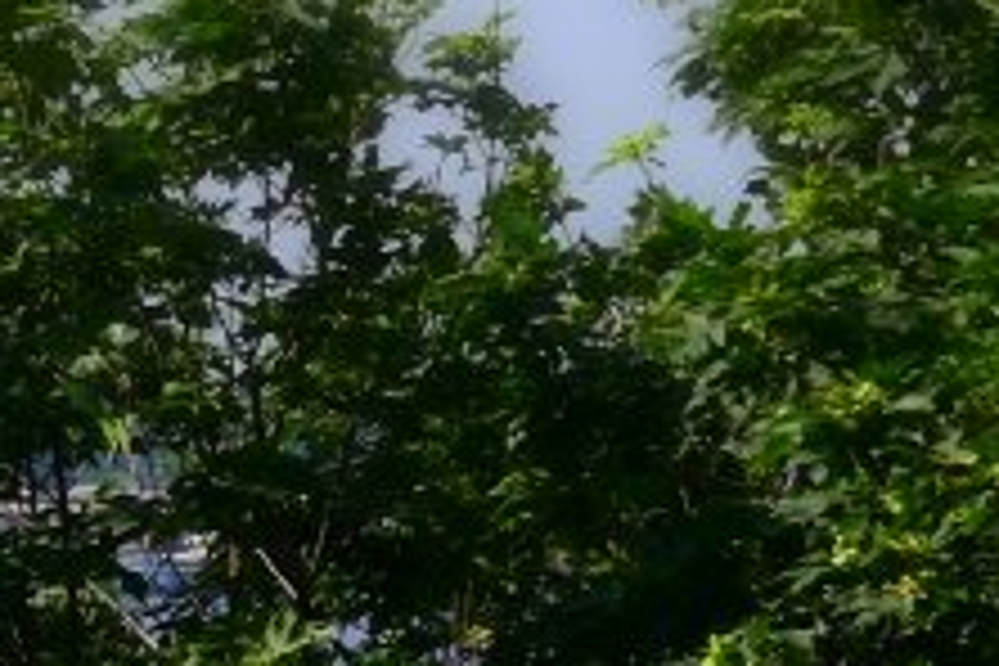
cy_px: 767
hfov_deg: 8.8
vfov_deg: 7.9
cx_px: -2380
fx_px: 4800
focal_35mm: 173
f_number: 11
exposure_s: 1/160
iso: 200
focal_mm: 16
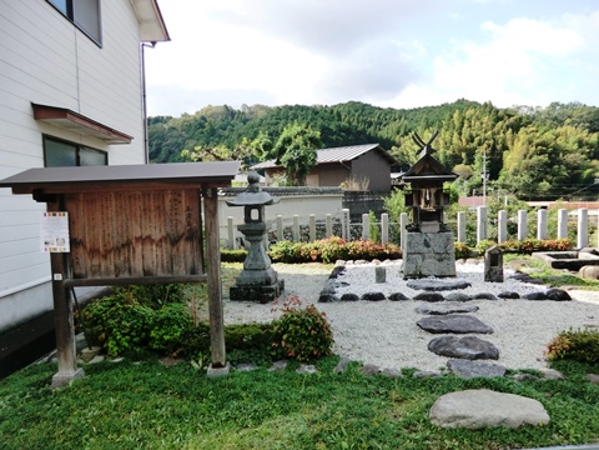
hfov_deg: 71.6
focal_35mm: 24
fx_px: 415
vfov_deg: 56.8
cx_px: 300
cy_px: 225
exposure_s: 1/500
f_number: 3.2
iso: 80
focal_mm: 4.3
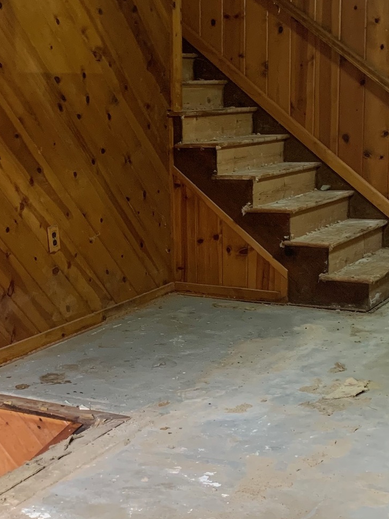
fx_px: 929
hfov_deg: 23.6
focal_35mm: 62
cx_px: 141
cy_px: 293
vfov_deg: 31.2
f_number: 1.8
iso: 250
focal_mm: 4.25
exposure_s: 1/60
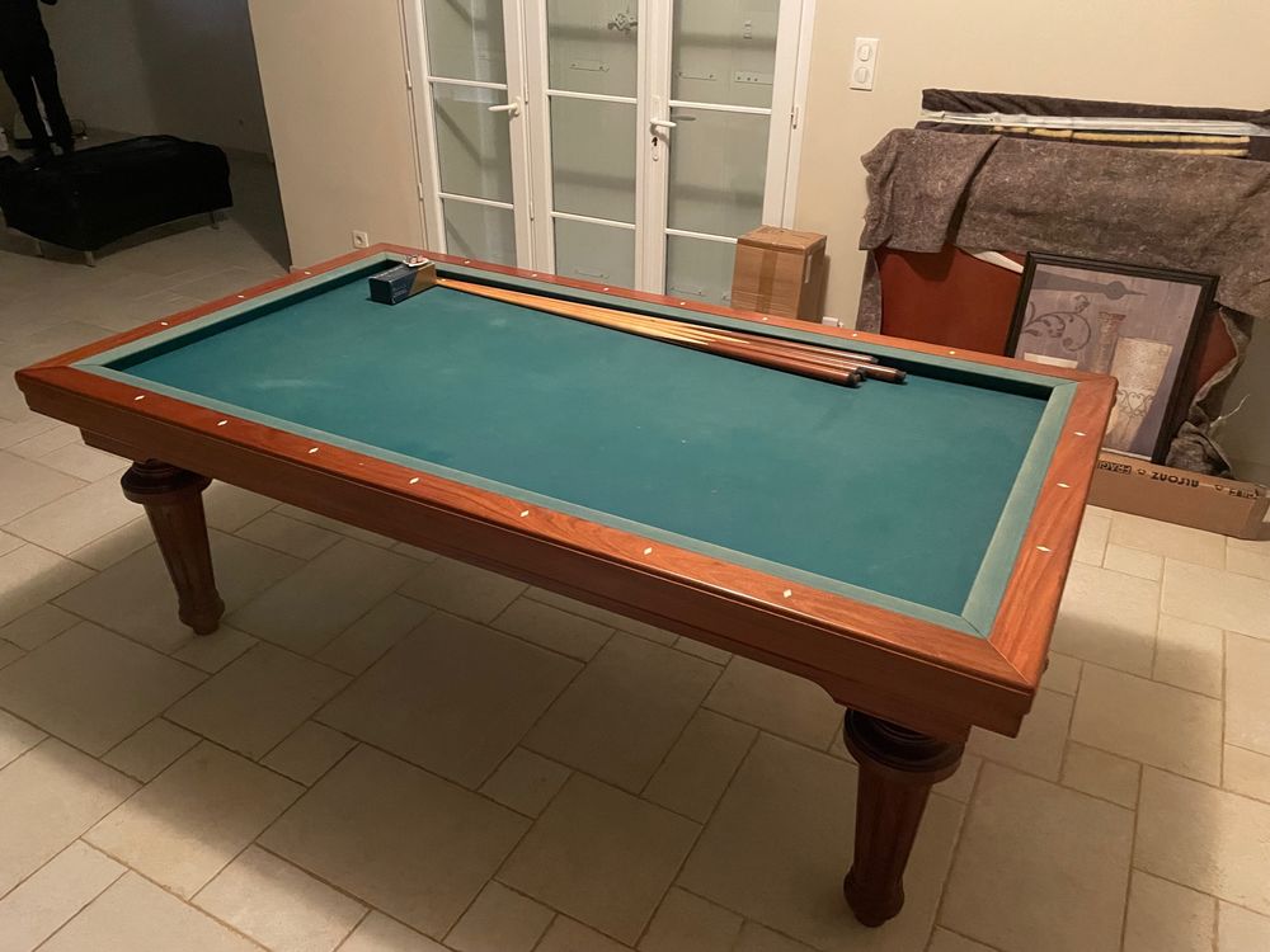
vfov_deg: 53.1
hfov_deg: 67.3
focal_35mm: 26
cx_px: 635
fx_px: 954
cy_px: 476
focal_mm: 4.2
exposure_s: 1/25
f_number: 1.6
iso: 800
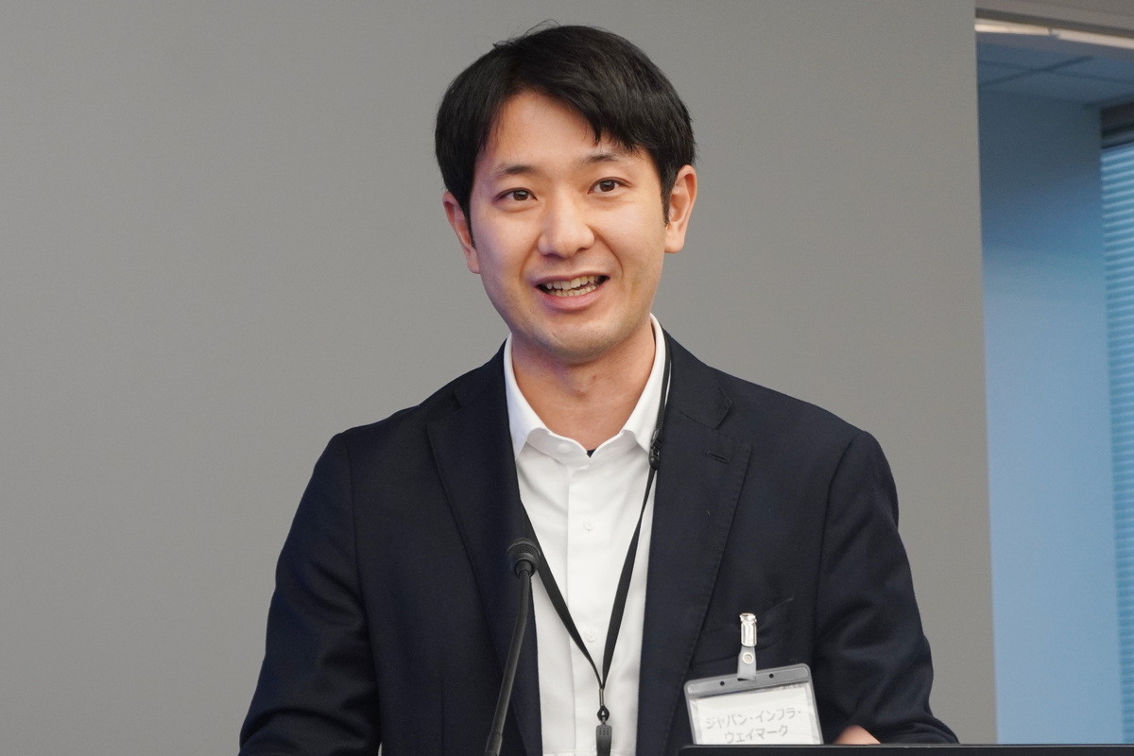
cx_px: 567
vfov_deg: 19.7
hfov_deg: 29.2
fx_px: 2173
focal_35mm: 69
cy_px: 378
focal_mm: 46
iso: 500
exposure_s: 1/80
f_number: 5
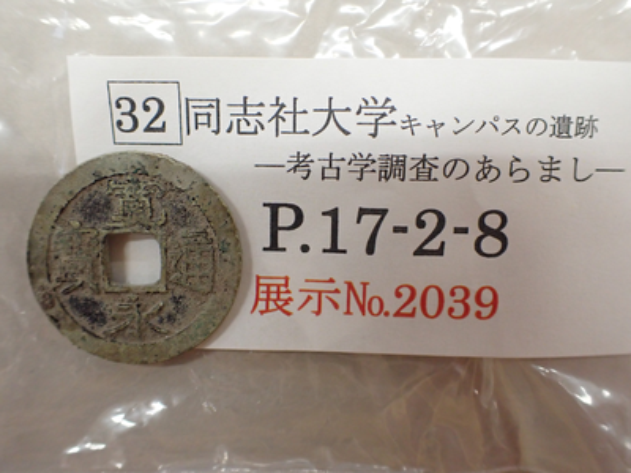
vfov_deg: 46.8
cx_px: 316
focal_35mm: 30
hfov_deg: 60.0
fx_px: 547
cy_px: 236
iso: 640
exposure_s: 1/125
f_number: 2.3
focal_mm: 5.4
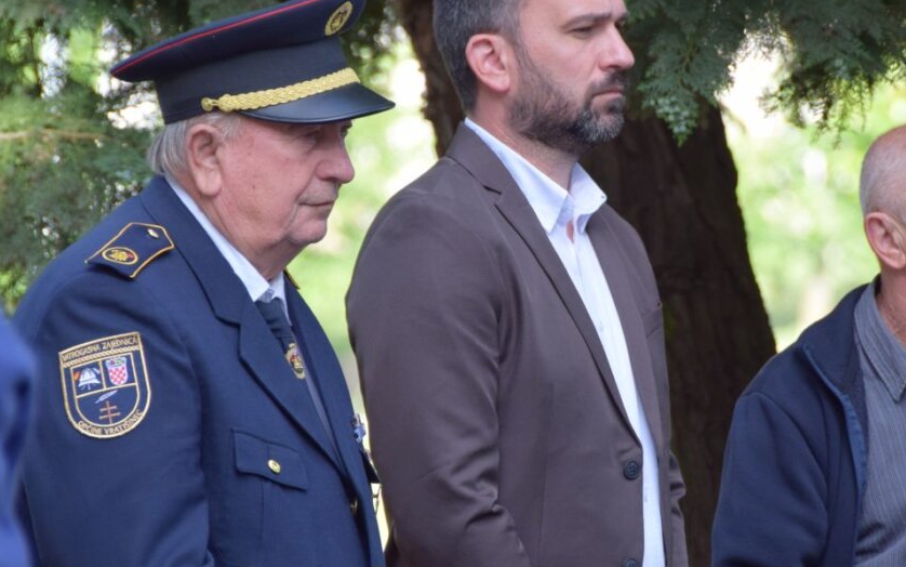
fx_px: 11360
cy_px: 298
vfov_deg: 2.9
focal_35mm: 460
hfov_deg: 4.6
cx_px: 590
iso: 400
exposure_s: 1/320
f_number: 5.6
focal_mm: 200
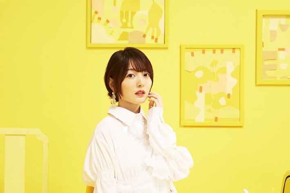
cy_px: 96
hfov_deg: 26.0
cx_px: 145
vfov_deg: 17.5
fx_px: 628
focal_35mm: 78
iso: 800
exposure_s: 1/100
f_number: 4
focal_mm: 52
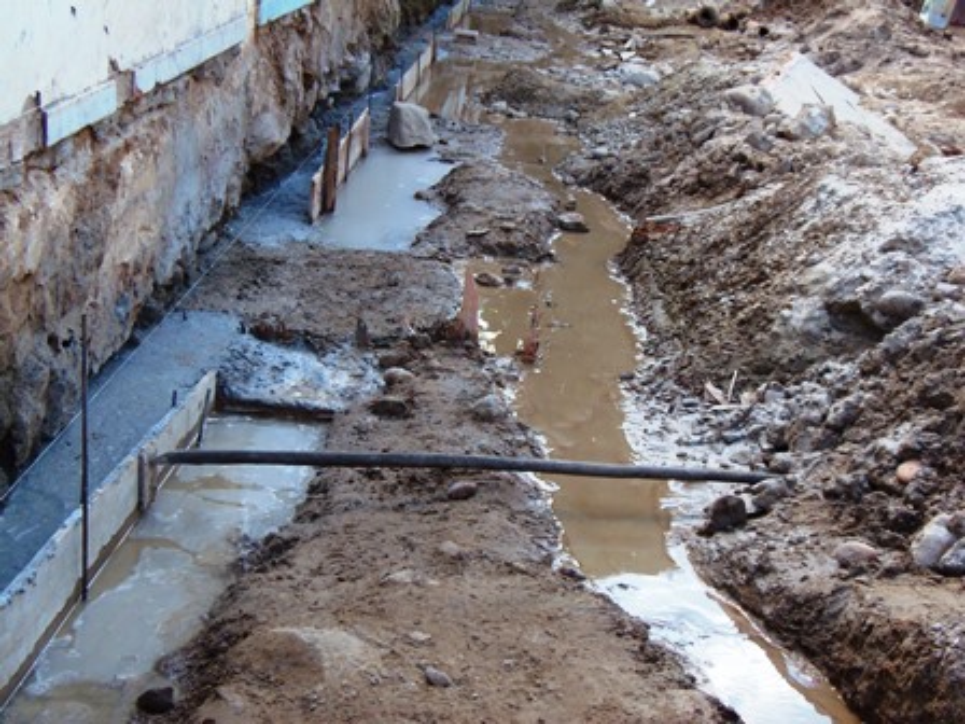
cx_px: 482
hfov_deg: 34.3
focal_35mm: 56
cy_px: 362
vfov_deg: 26.1
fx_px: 1561
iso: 64
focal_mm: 10.4
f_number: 3.9
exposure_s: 1/60
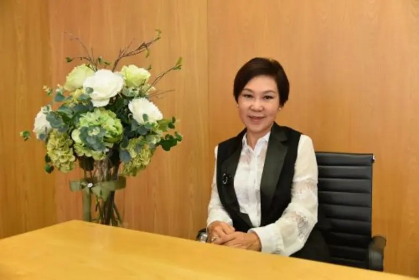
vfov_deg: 35.1
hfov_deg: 50.7
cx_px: 210
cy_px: 140
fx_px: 443
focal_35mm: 38
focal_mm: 38
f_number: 4
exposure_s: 1/60
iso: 1100
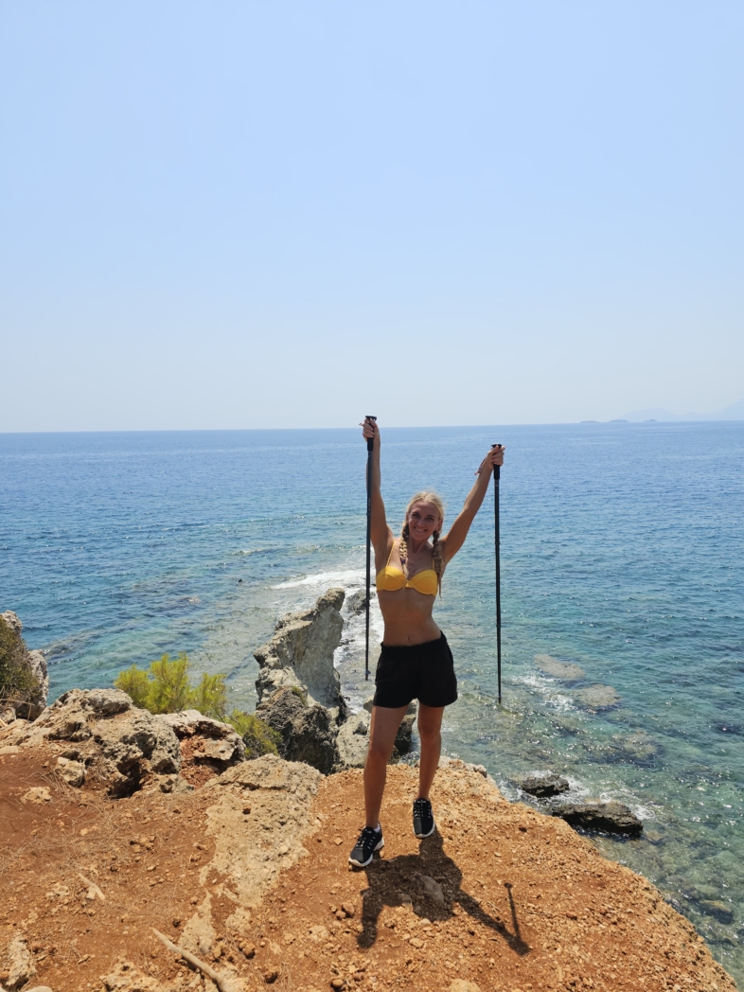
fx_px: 659
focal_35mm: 23
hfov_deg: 58.9
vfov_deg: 73.9
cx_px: 372
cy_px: 496
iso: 16
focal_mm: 6.3
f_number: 1.7
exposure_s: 1/1476
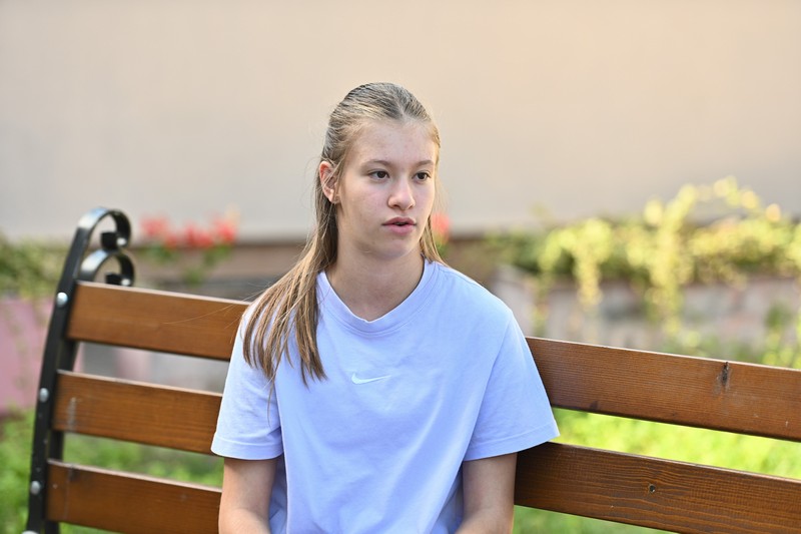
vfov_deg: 10.5
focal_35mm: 130
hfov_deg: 15.8
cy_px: 267
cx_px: 400
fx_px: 2892
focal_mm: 130
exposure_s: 1/640
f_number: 2.8
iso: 200
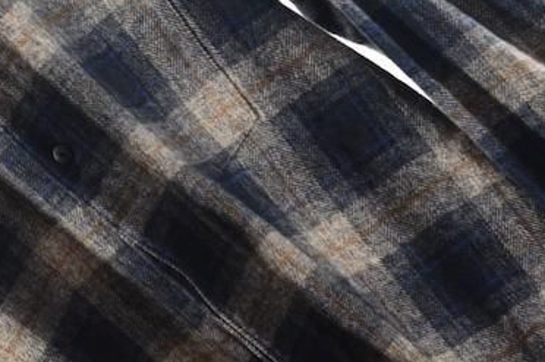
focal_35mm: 129
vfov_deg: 10.6
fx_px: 1950
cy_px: 258
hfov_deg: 15.8
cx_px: 107
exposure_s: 1/25
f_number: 7.1
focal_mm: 40
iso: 800
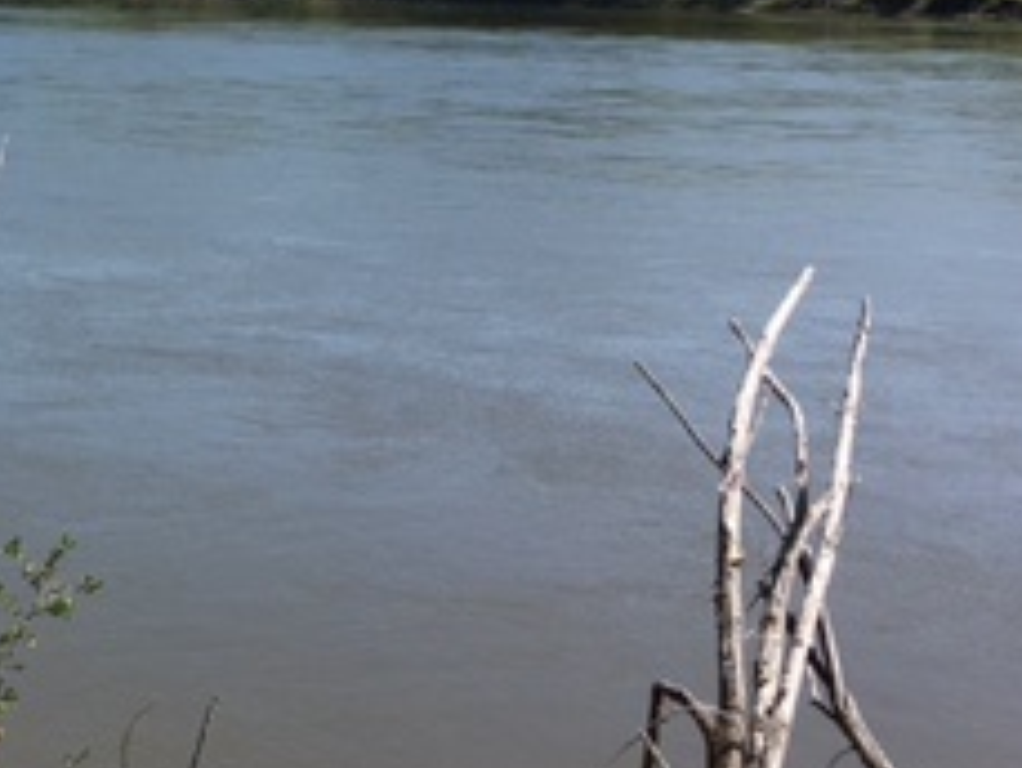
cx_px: -27
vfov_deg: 18.1
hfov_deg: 23.0
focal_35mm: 81
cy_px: 152
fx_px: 2393
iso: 25
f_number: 2.2
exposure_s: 1/1789
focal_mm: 4.15
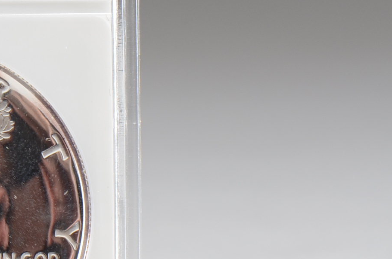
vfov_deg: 4.0
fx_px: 3753
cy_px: 144
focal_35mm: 345
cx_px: -67
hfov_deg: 5.9
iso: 320
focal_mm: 85
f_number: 14
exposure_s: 1/100
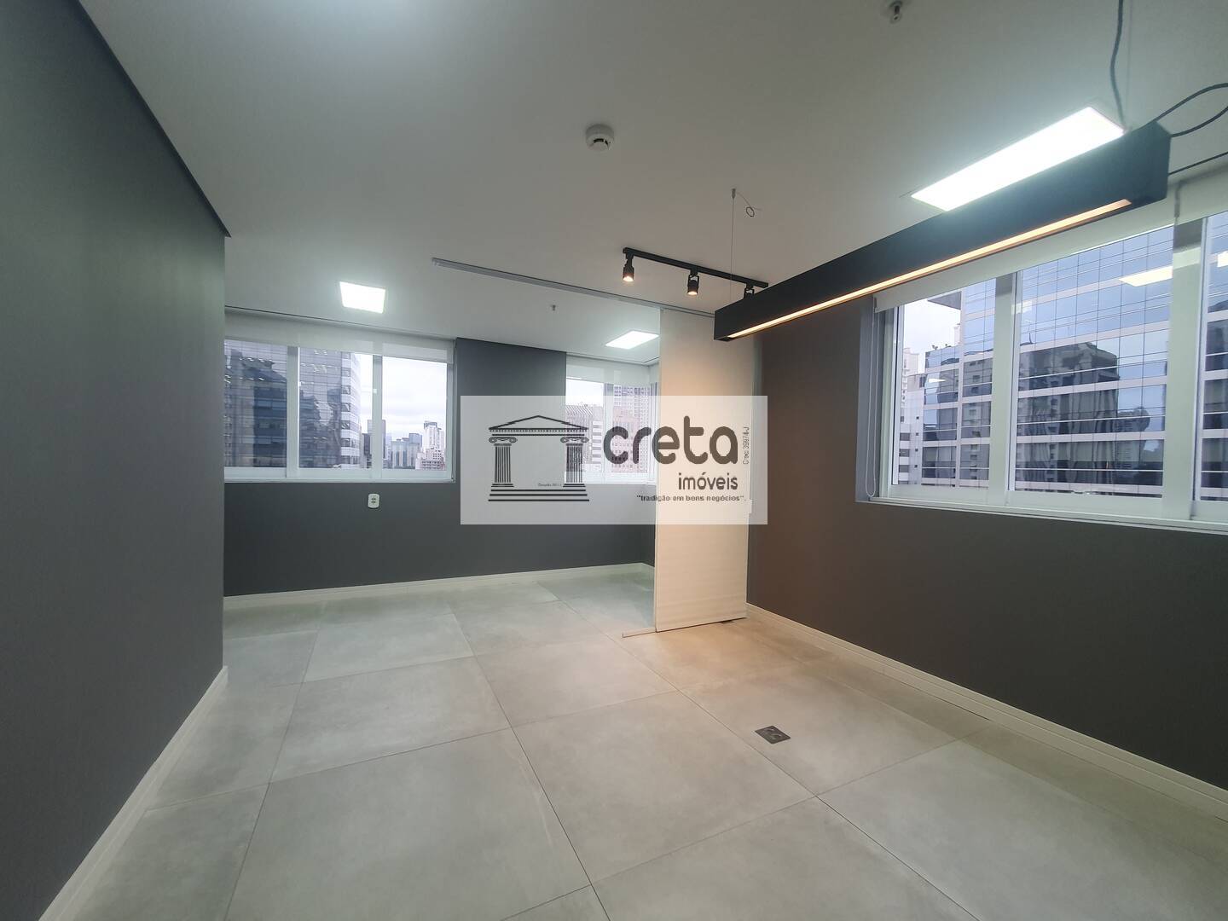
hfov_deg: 106.2
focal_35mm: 13
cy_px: 460
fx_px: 461
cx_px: 614
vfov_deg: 89.9
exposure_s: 1/60
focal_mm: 1.8
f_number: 2.2
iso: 80
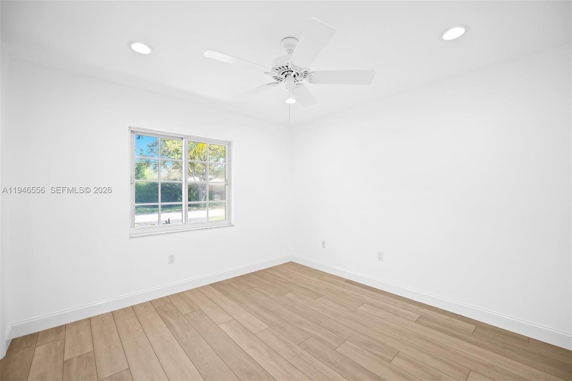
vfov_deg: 81.2
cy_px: 190
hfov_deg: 104.2
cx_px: 286
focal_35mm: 14
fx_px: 222
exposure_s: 1/13
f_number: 2.8
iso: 140
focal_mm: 14
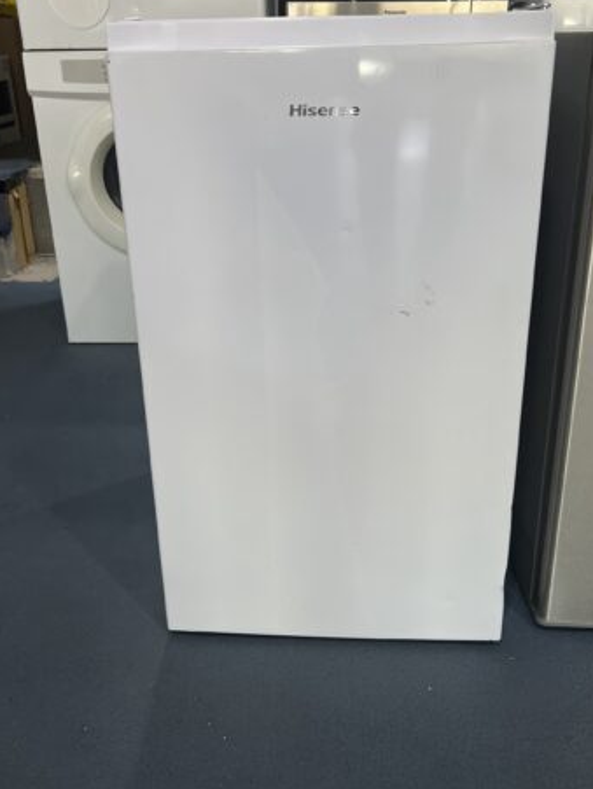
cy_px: 342
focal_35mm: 33
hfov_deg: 43.0
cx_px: 304
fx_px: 753
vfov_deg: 55.1
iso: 125
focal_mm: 5.7
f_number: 1.5
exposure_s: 1/100
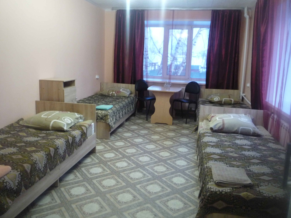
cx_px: 146
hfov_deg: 60.0
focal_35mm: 30
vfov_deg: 46.8
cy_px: 109
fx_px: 252
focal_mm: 5.2
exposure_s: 1/10
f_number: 3.3
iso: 400
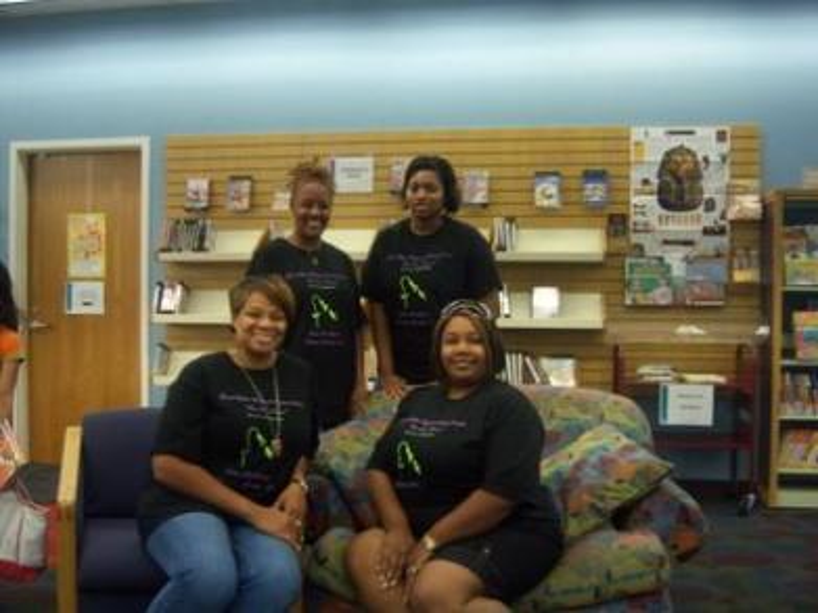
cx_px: 409
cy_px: 306
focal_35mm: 36
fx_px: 850
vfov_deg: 39.6
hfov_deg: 51.4
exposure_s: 1/20
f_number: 2.8
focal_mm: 7.5
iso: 160
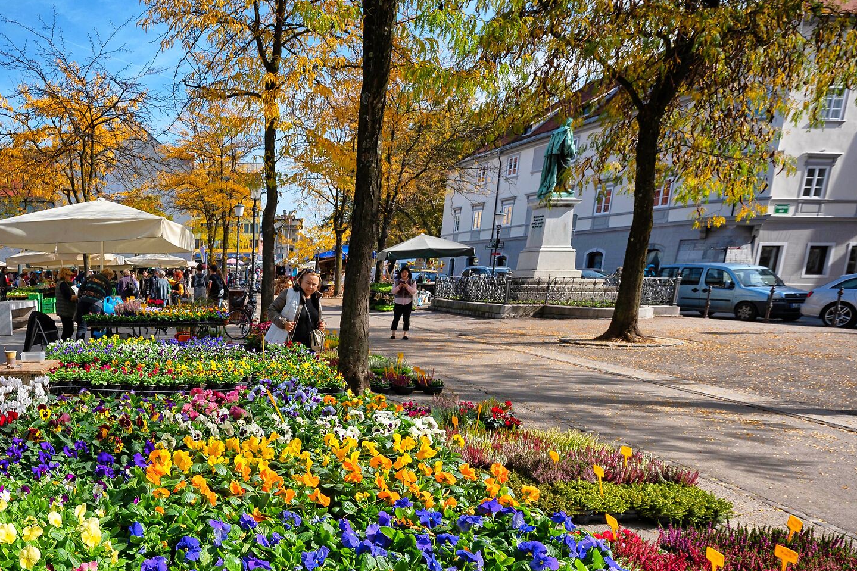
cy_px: 402
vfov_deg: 48.6
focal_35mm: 26
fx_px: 615
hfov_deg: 63.1
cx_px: 158
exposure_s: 1/250
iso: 100
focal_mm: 15.5
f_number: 9
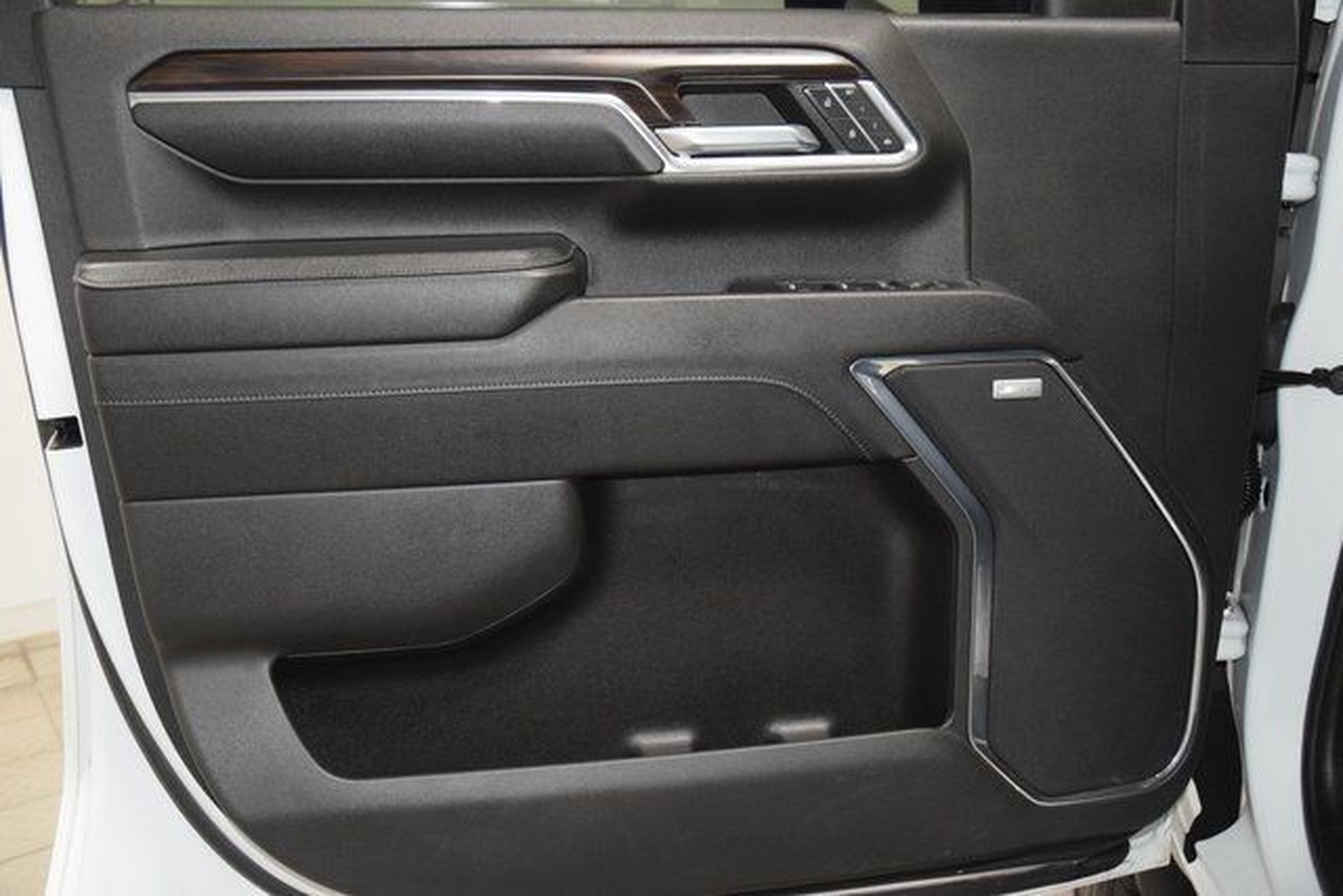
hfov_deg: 53.1
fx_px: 1343
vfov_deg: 36.9
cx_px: 672
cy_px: 448
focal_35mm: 36
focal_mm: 24
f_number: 3.8
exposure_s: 1/125
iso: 3200
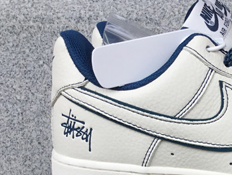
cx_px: 251
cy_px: 197
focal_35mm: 80
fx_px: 536
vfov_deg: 17.7
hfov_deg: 23.1
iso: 25
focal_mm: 3.3
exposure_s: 1/394
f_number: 2.4
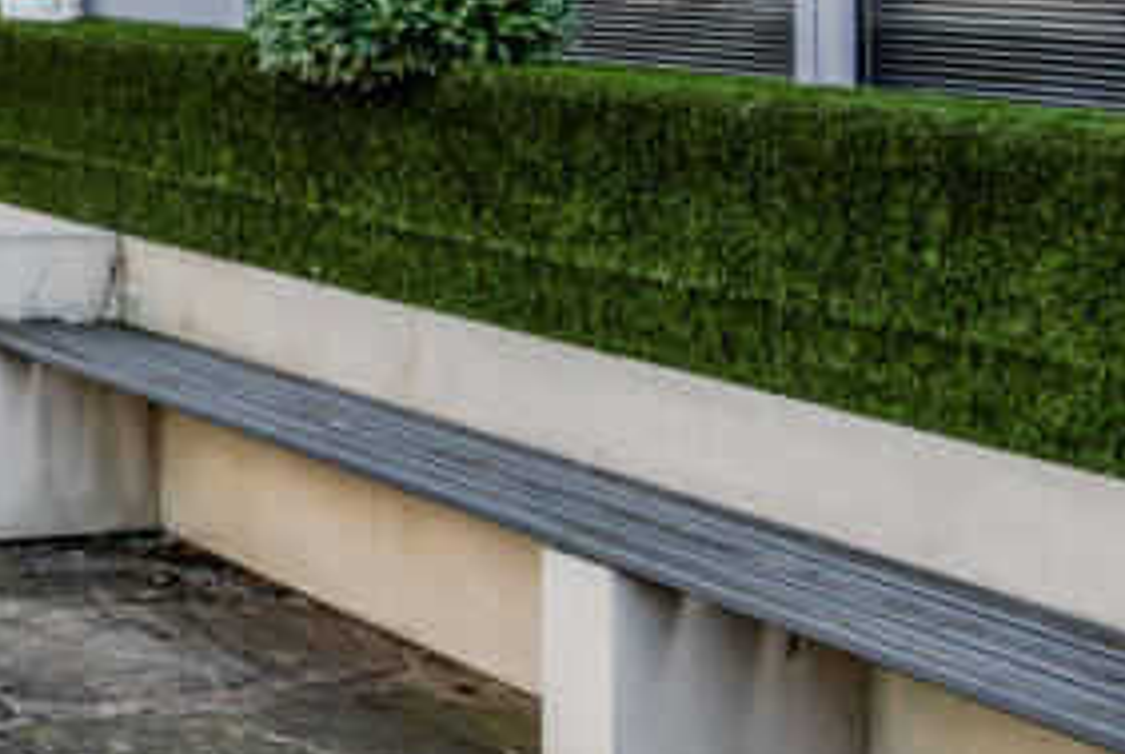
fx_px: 1815
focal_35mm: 58
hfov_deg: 22.1
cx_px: -874
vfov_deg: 21.7
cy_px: -156
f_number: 8
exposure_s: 1/160
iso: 200
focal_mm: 16
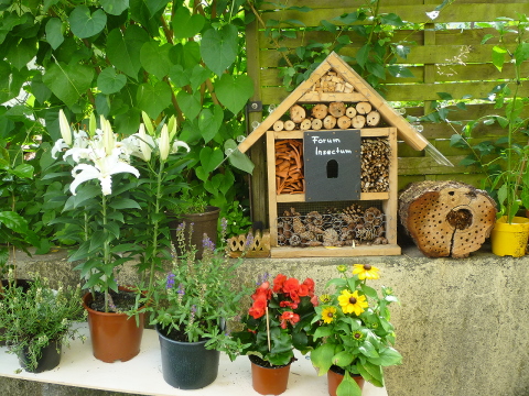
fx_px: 443
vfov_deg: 48.2
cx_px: 264
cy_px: 198
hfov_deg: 61.7
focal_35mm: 29
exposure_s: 1/60
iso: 80
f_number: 3.3
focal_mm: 5.2
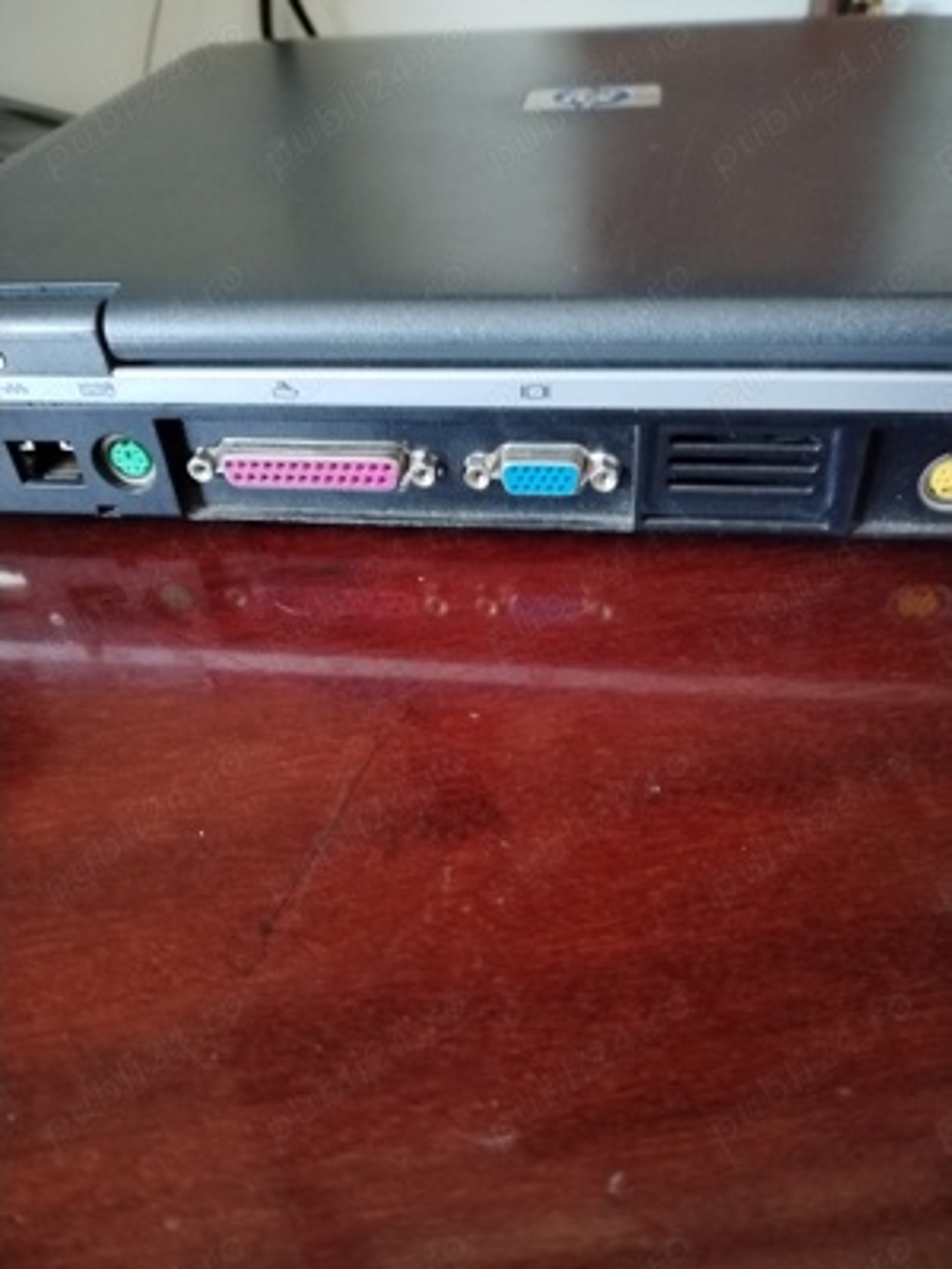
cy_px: 634
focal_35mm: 26
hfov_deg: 53.1
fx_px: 953
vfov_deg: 67.3
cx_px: 476
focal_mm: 4.75
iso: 1003
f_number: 1.8
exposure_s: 1/20
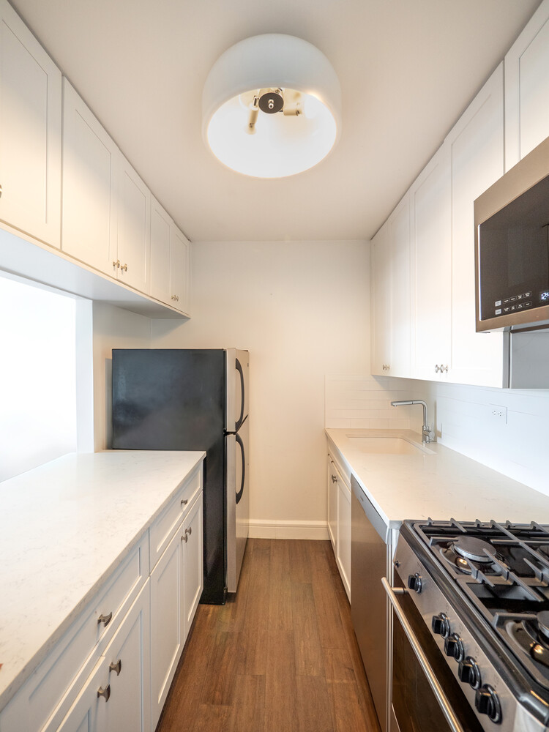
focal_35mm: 14
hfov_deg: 85.7
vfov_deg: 102.1
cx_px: 274
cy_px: 366
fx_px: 296
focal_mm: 7
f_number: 4
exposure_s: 1/25
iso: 250
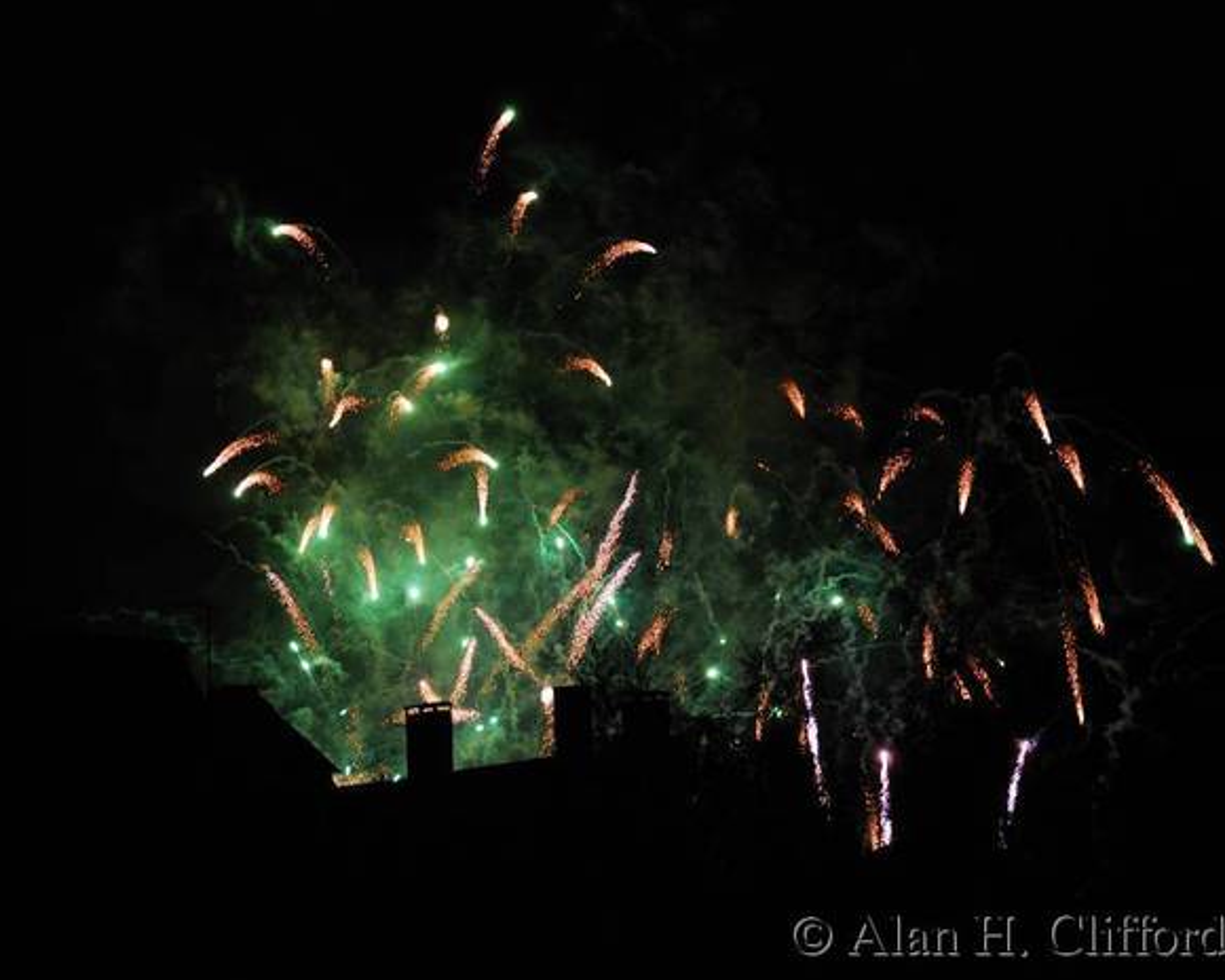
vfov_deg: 10.1
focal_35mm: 153
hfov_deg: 12.6
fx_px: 5547
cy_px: 492
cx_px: 547
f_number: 5.3
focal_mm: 90
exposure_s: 1/30
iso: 320
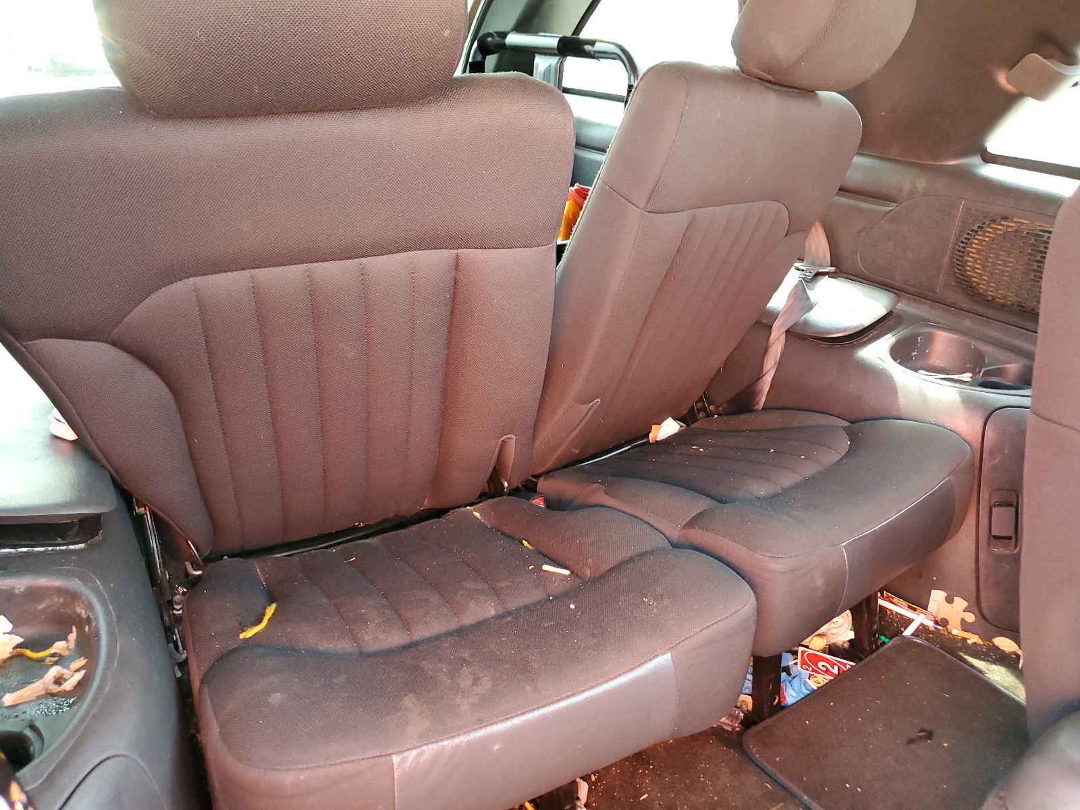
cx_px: 540
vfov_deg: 53.1
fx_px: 811
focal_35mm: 26
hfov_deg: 67.3
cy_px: 405
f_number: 1.5
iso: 257
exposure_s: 1/60.2
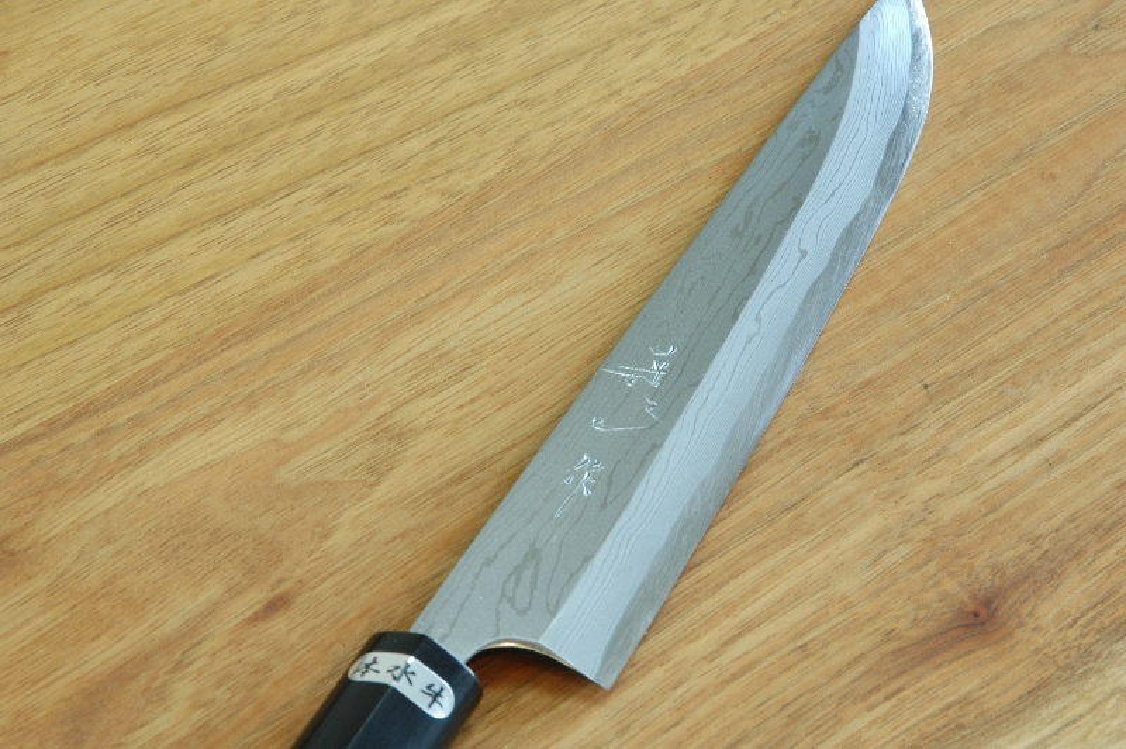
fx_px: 5625
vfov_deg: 7.6
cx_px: 563
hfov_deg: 11.4
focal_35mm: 180
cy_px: 374
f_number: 18
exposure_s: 1/4
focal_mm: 120
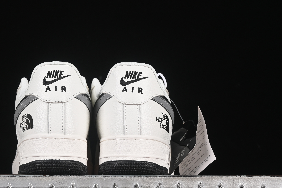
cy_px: 96
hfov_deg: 19.9
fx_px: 799
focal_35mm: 102
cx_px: 92
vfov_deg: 13.4
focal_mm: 50
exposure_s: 1/80
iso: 160
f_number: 8
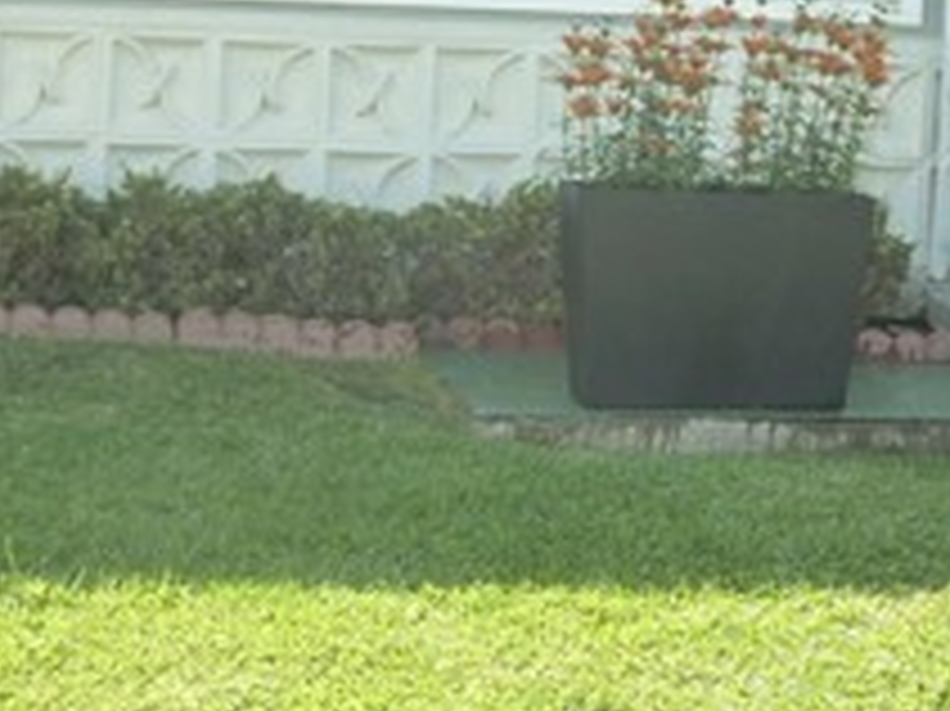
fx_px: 2743
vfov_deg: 14.6
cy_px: 9
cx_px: 779
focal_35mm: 100
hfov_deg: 19.4
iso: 125
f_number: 3.7
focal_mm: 5.9
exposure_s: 1/125
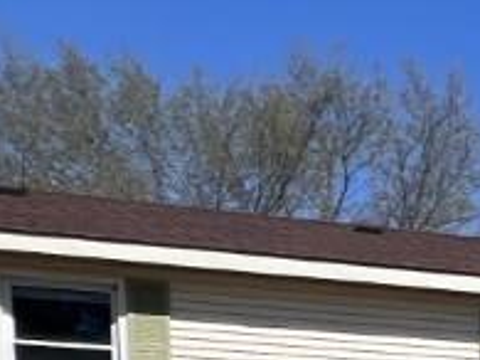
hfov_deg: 13.1
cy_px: 735
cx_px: 1253
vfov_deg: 13.2
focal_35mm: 96
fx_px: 1330
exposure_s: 1/1845
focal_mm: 1.57
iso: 32
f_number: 1.8
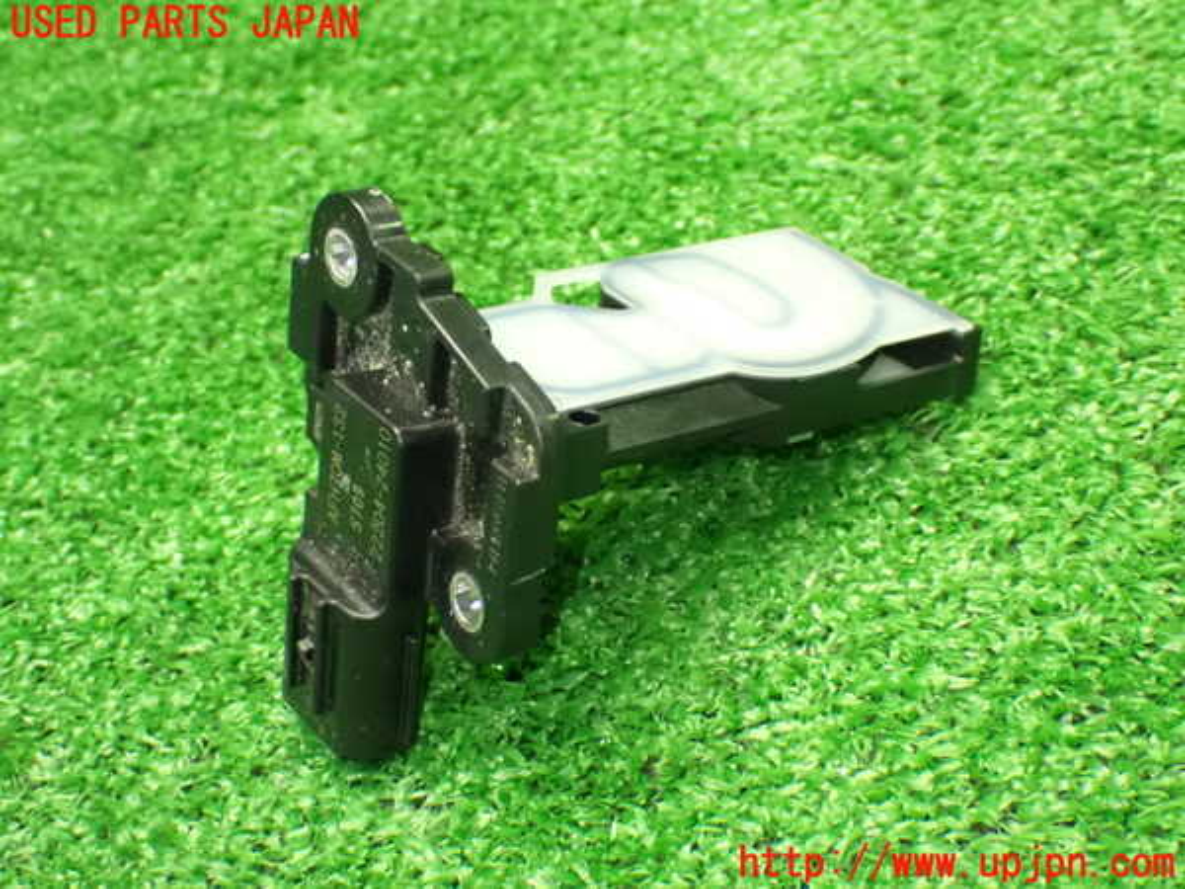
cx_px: 592
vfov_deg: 21.9
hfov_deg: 29.0
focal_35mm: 67
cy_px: 444
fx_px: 2294
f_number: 3.8
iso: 1600
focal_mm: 11.88
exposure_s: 1/60
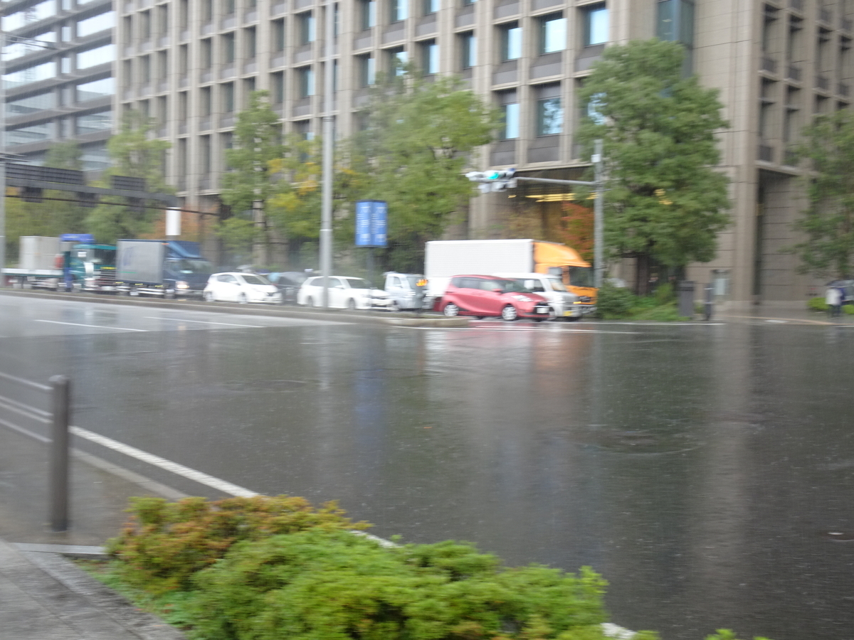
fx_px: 987
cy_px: 320
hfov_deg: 46.8
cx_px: 427
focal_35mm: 40
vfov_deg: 36.0
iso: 80
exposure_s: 1/40
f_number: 4
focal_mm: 6.8
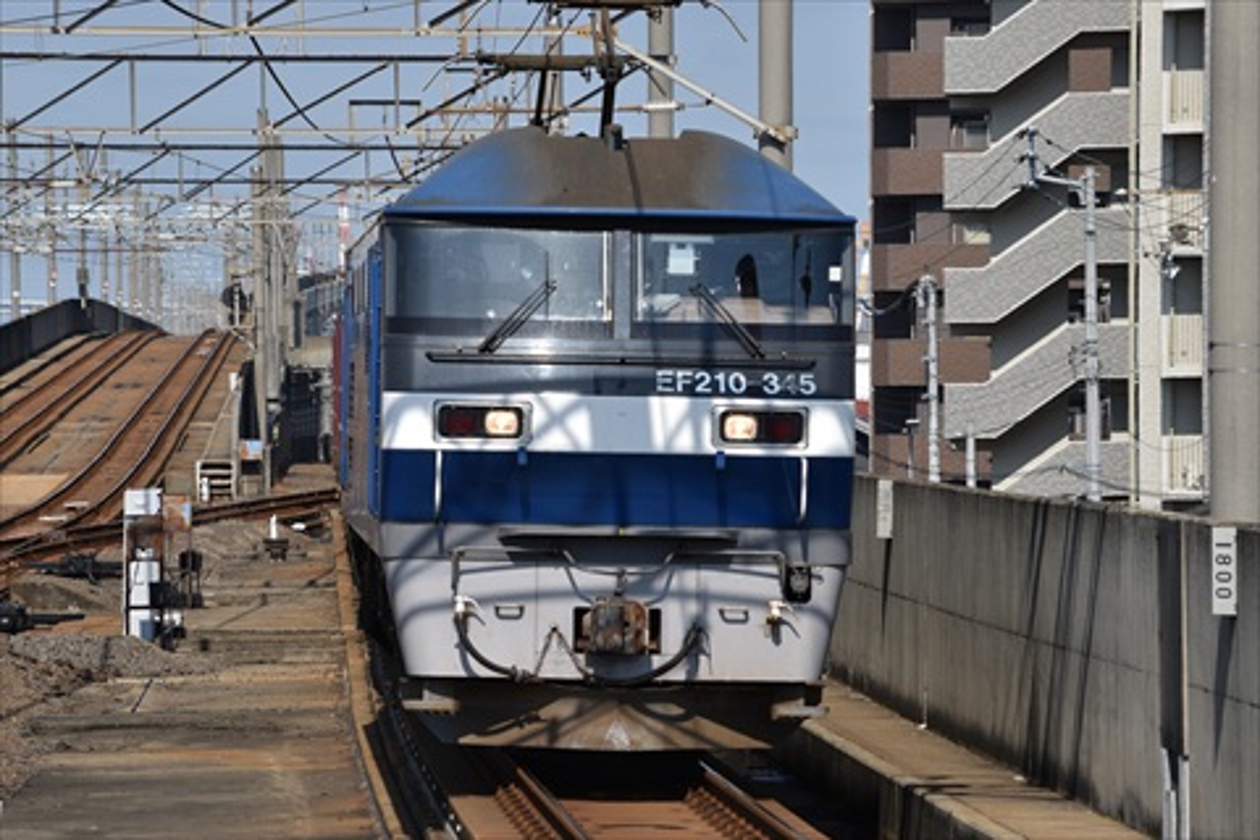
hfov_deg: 8.3
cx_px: 630
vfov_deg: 5.6
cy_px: 420
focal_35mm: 248
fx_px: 8662
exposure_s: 1/640
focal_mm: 165
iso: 160
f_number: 9
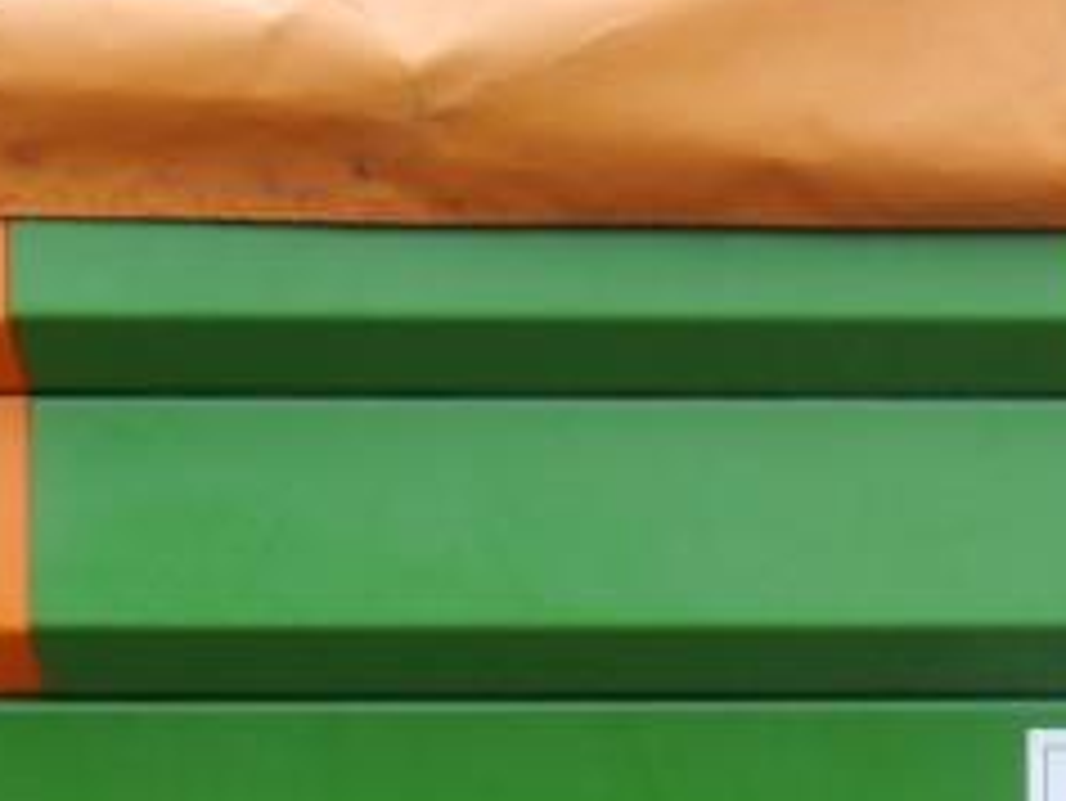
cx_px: 1480
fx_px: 4529
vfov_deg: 10.0
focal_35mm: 147
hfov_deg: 12.9
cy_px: 878
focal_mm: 17
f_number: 3.9
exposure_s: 1/60
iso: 320
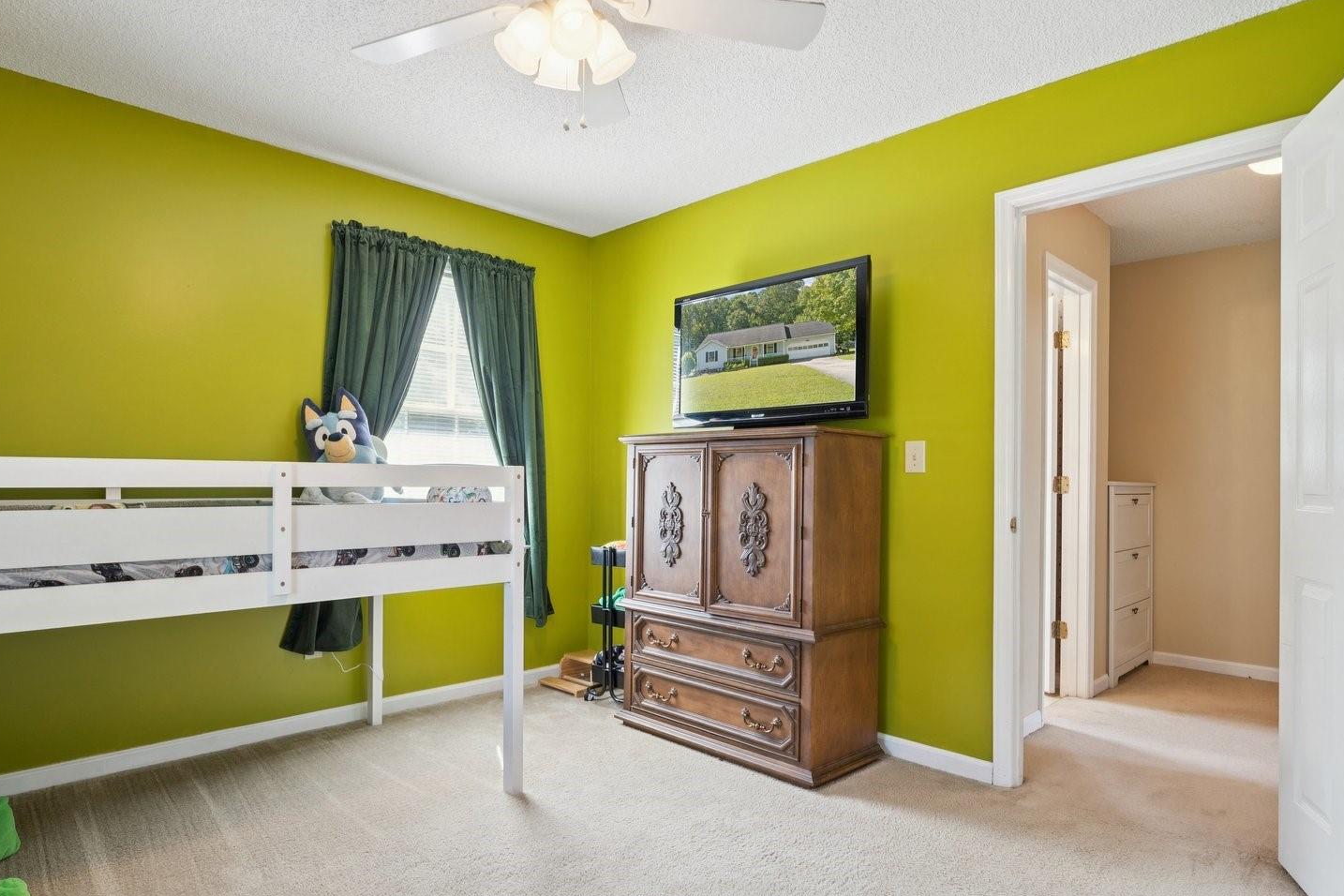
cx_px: 601
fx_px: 747
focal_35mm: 20
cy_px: 474
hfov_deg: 83.7
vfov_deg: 61.9
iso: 160
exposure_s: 1/6
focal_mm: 14
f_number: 7.1
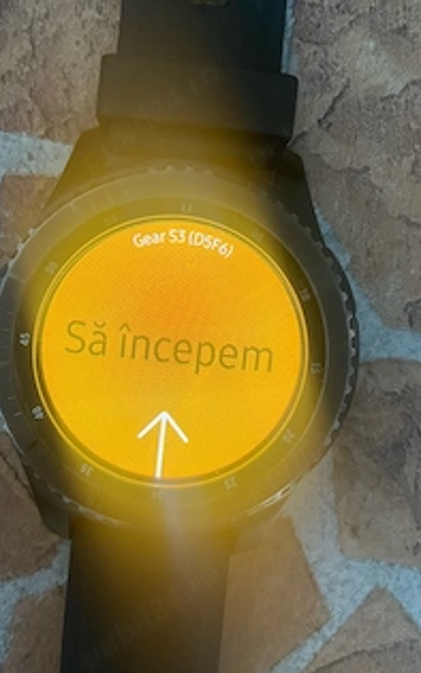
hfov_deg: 36.3
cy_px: 310
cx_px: 192
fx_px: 642
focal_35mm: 35
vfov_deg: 55.3
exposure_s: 1/60
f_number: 1.6
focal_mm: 4.2
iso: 320
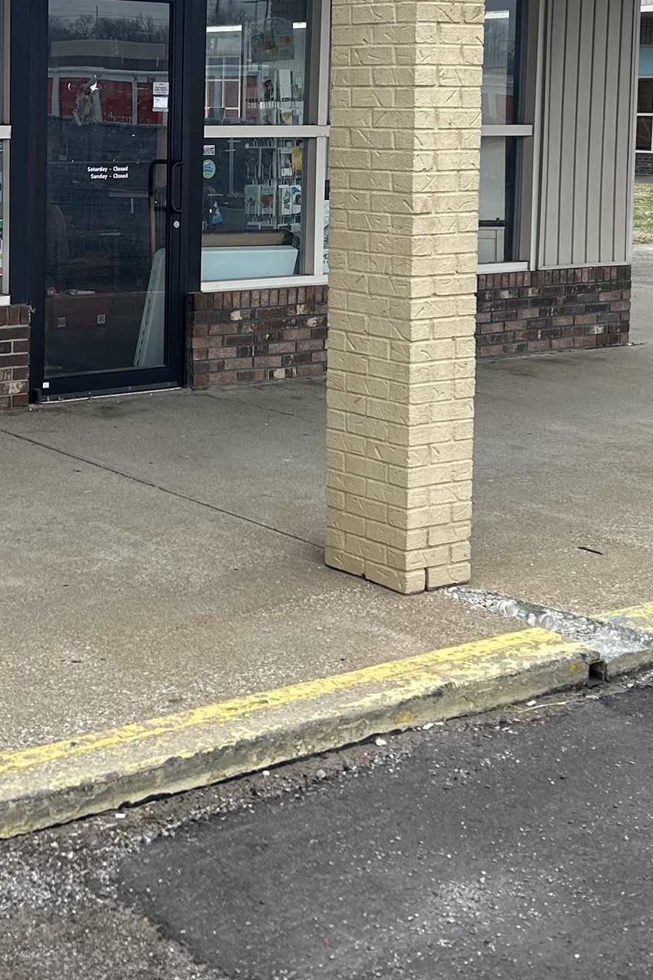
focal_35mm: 64
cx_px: 154
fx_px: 1742
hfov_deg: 21.0
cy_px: 211
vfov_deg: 30.7
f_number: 1.5
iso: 50
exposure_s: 1/397
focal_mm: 5.7
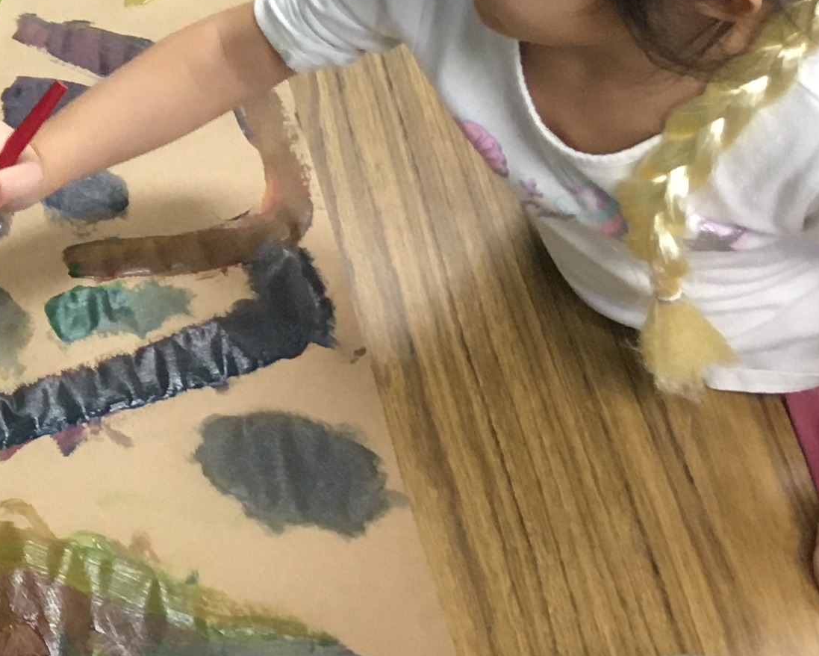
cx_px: -416
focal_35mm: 104
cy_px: 31
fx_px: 2521
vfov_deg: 14.6
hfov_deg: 16.7
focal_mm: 4.15
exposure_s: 1/30
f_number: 2.2
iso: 125
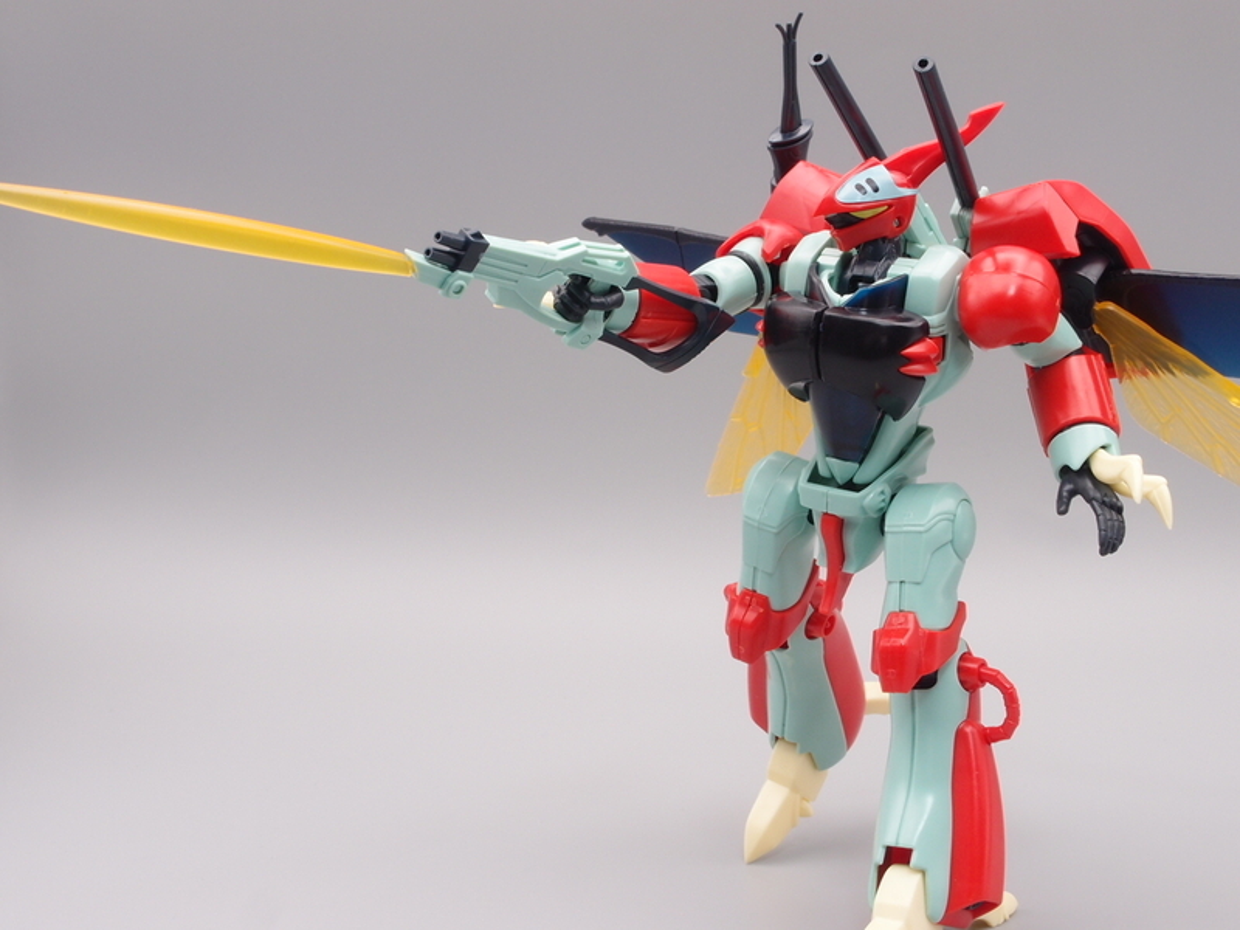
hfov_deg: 38.2
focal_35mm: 50
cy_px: 465
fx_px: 1791
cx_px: 620
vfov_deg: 29.1
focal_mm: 10.83
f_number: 8
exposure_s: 1/5
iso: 100
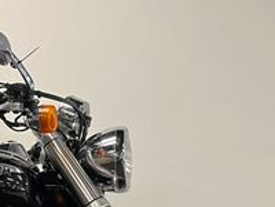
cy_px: 283
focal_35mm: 83
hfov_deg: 22.7
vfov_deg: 16.6
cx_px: 1
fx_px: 659
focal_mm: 5.1
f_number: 1.6
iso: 80
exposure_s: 1/50
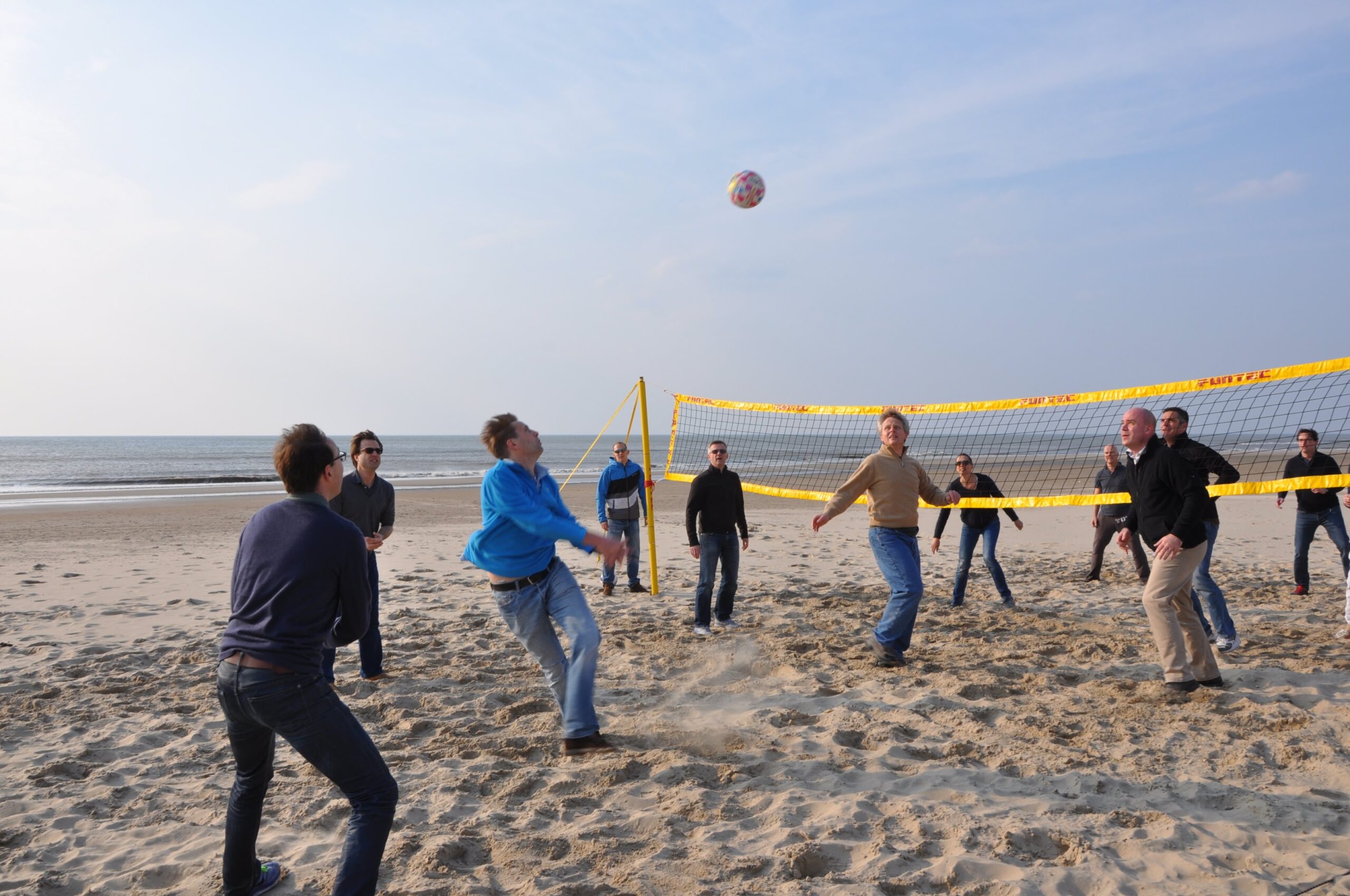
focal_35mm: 32
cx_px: 675
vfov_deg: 41.6
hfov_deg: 59.6
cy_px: 448
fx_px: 1180
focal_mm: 21
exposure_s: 1/160
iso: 200
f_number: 13
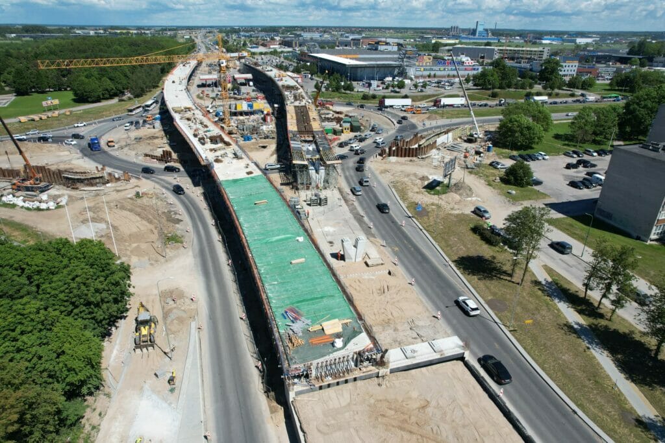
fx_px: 406
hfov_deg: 78.6
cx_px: 332
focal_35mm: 22
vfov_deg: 57.2
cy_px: 222
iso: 100
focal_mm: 8.38
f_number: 2.8
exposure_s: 1/2000
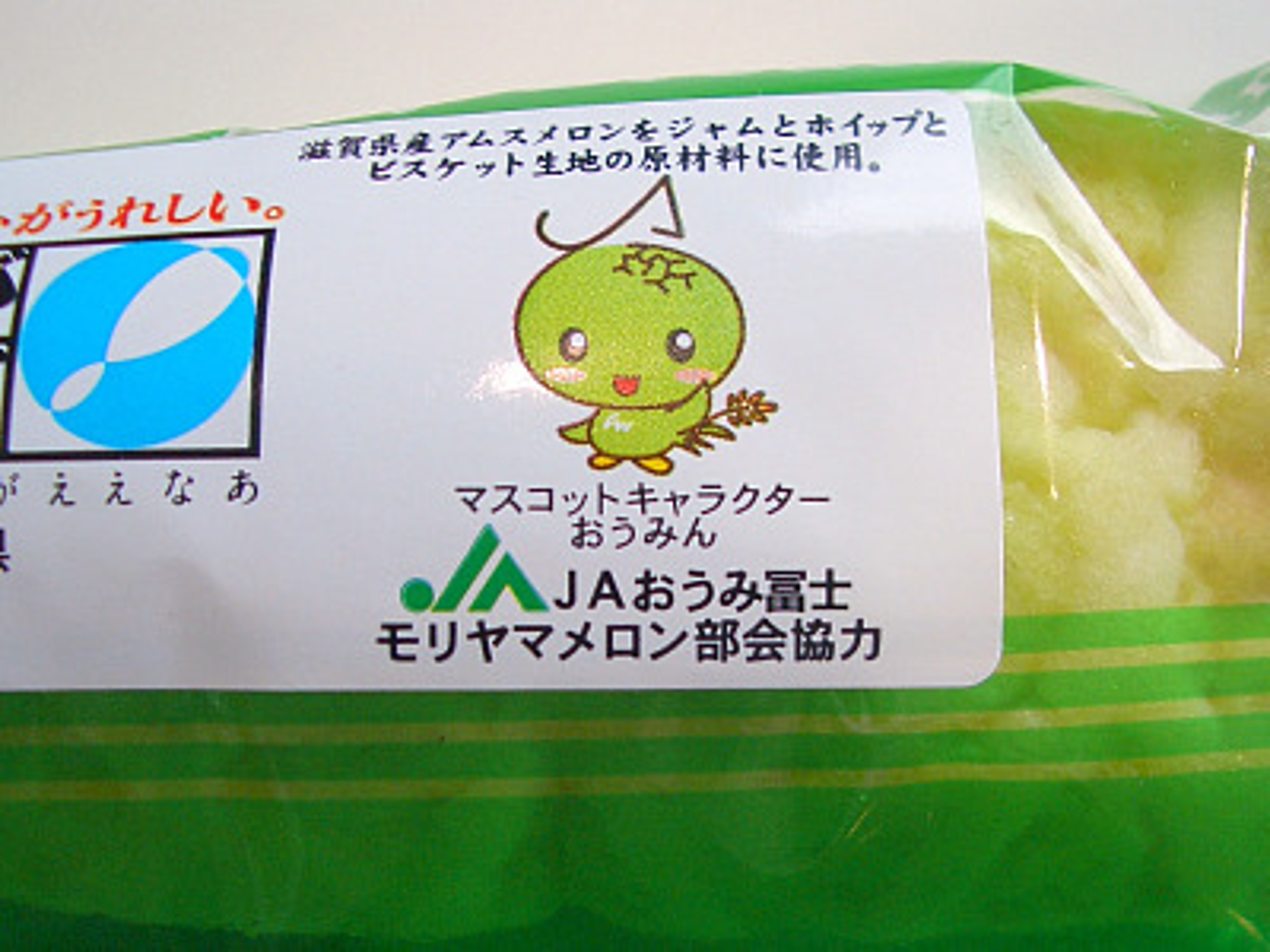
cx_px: 635
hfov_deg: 52.6
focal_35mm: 35
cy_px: 476
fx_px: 1284
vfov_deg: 40.7
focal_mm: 5.8
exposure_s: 1/100
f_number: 2.6
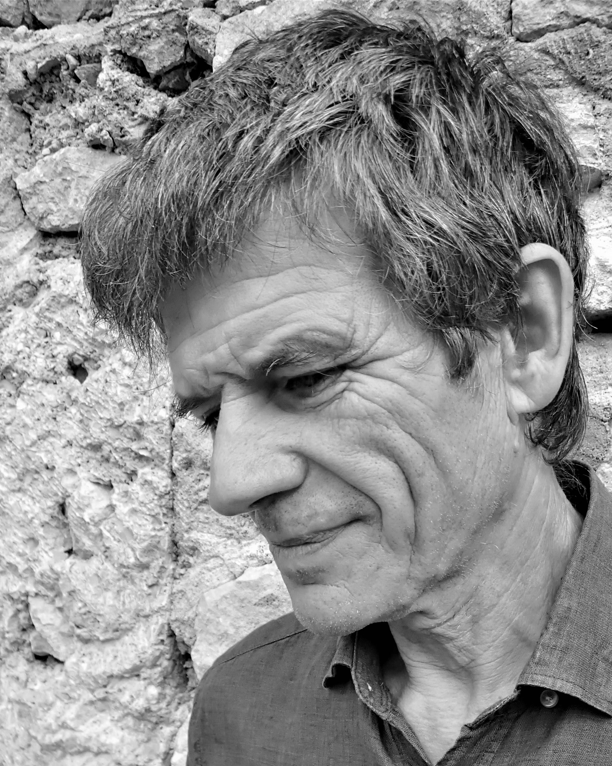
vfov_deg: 63.9
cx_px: 302
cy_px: 423
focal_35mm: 27
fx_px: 611
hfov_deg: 53.2
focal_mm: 4.5
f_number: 2
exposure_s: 1/1000
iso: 100
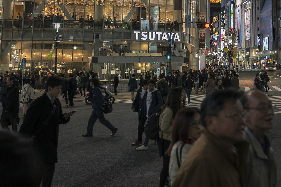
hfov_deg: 31.9
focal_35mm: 60
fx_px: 468
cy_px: 1
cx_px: 250
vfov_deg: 21.8
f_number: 2.5
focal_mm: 25
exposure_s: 1/125
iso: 800
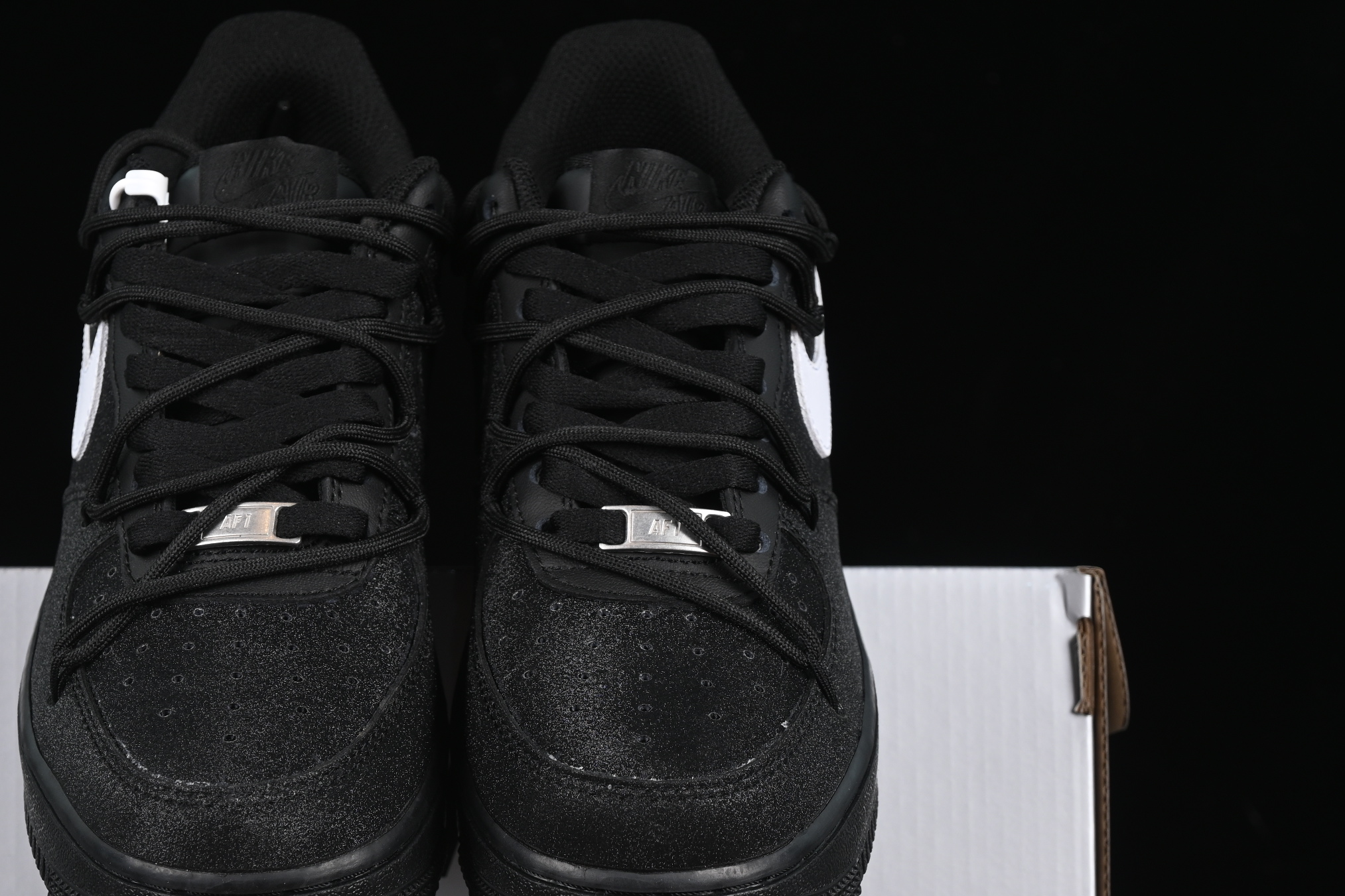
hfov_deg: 19.8
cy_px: 594
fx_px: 3848
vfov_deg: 13.3
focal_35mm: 103
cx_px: 457
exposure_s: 1/50
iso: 160
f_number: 6.3
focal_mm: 50
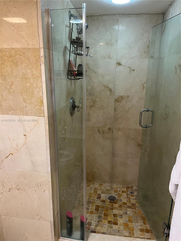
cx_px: 90
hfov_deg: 53.1
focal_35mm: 26
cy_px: 120
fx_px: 181
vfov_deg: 67.3
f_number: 1.6
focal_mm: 5.1
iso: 160
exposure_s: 1/60
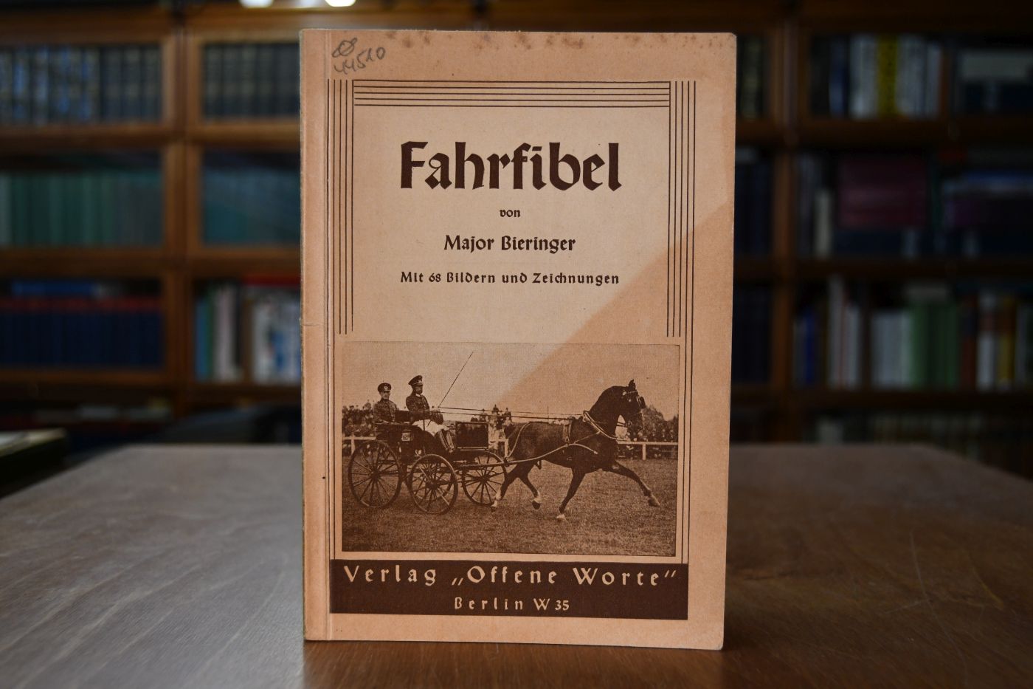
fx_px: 975
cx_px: 516
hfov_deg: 55.8
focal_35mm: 34
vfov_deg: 38.9
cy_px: 344
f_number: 3.8
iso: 800
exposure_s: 1/200
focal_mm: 23
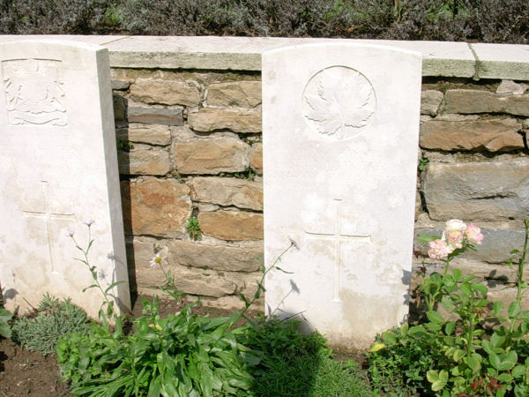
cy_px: 198
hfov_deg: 42.1
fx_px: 688
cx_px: 264
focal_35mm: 45
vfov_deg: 32.2
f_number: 5.8
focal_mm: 6.7
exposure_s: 1/443
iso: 70
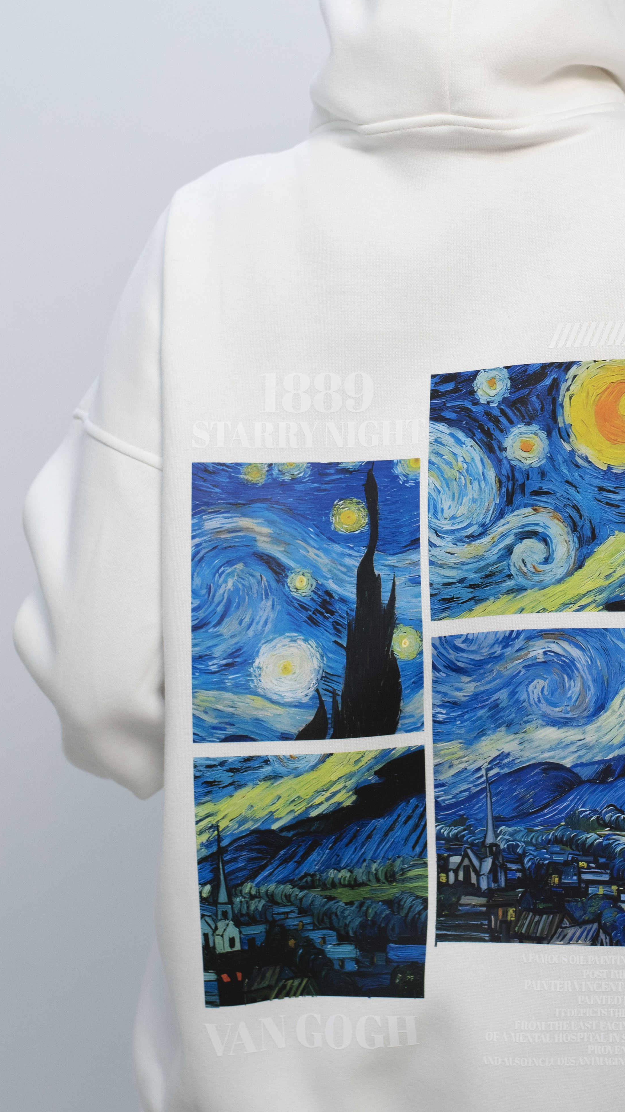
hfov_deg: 14.8
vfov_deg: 26.1
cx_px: 493
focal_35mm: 81
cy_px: 436
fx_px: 2387
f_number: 3.5
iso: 640
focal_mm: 50
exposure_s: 1/200
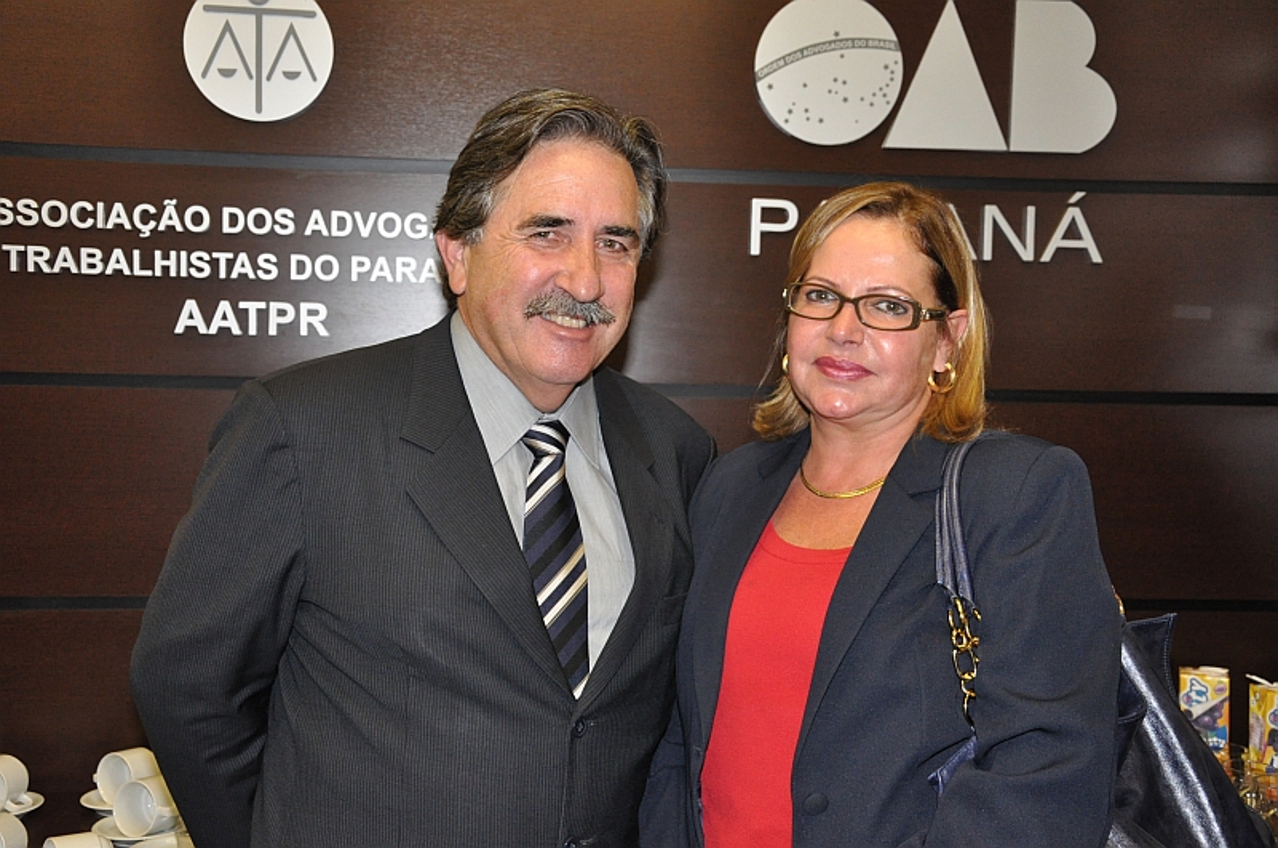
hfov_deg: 43.7
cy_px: 424
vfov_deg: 29.8
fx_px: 1595
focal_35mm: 45
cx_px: 639
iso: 1600
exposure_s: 1/60
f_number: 7.1
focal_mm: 30
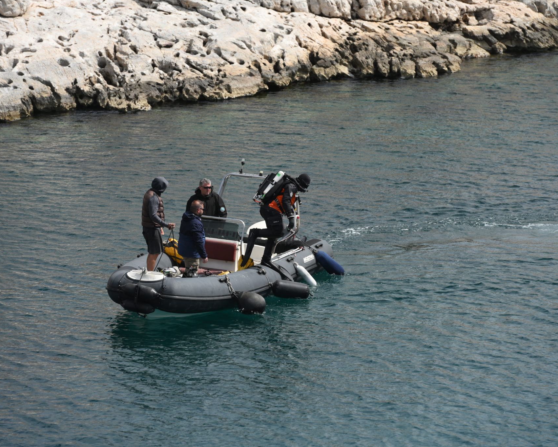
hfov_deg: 8.5
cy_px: 223
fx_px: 3733
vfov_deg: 6.8
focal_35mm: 226
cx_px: 297
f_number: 6.3
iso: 100
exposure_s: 1/640
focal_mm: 200
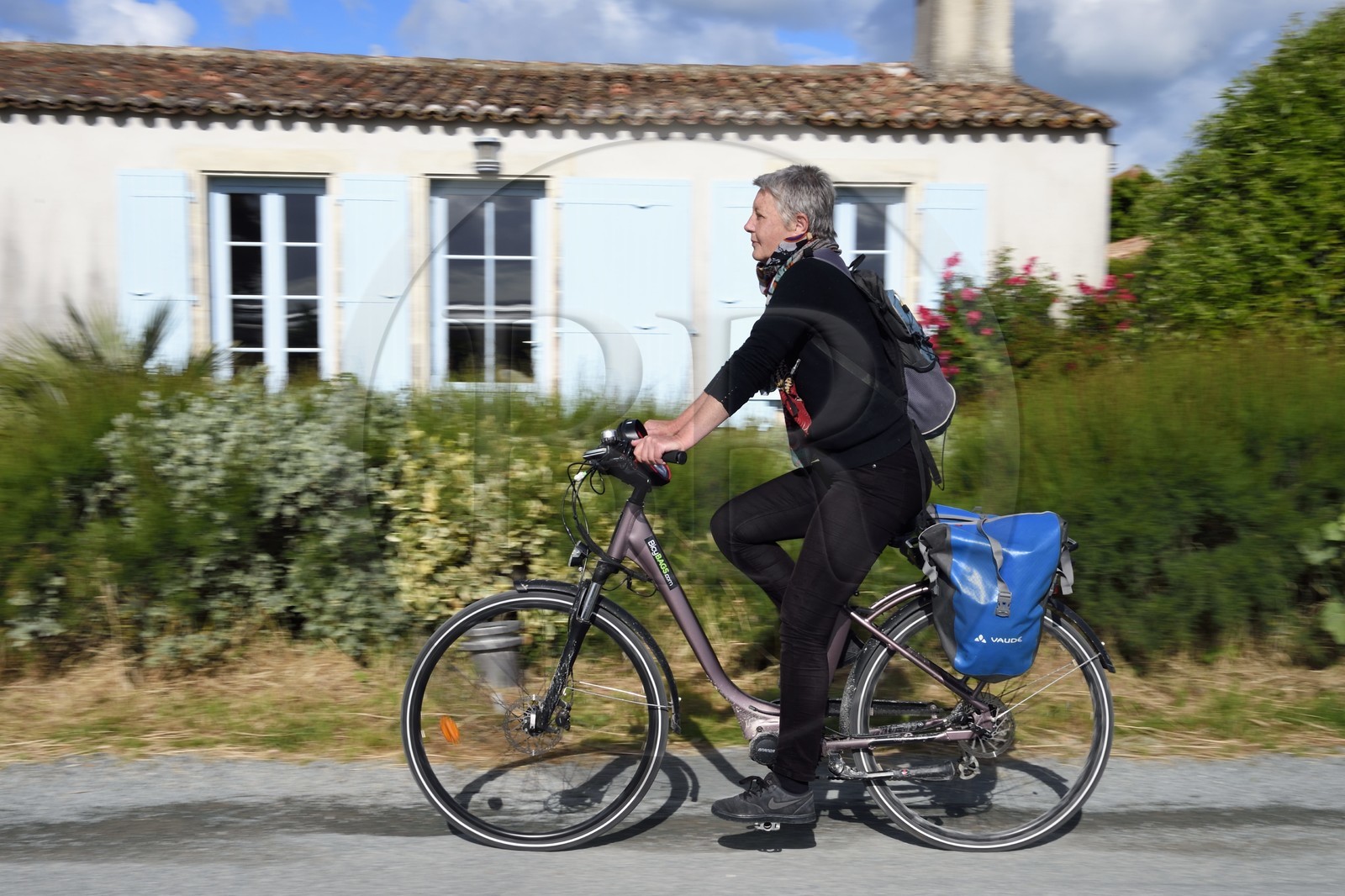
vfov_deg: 31.9
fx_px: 1569
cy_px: 448
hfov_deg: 46.4
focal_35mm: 42
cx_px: 672
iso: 100
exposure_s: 1/100
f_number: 20
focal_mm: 42
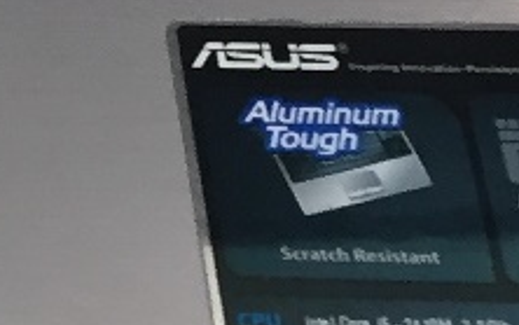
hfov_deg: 8.6
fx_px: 3198
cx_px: -669
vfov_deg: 5.6
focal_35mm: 226
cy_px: -489
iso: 80
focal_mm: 4.15
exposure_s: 1/33
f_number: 2.2
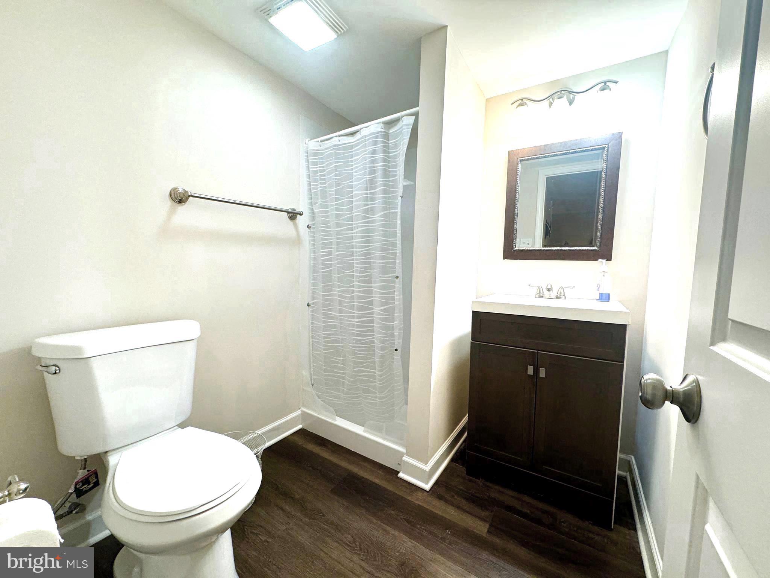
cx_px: 385
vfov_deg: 85.7
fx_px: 311
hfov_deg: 102.1
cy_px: 289
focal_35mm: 14
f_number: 2.2
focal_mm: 2.22
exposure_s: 1/120
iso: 200
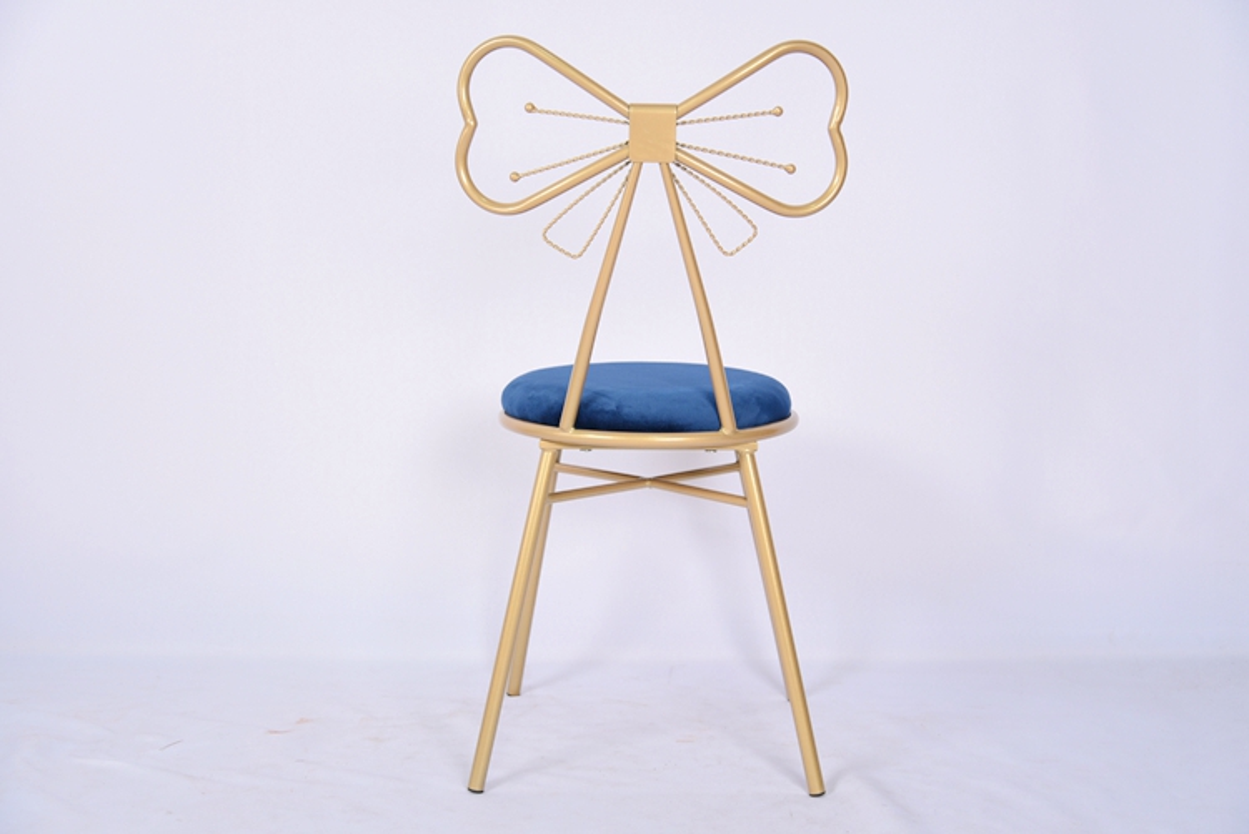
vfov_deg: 28.1
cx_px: 624
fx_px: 1666
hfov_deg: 41.1
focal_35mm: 48
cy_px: 417
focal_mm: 48
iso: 125
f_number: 4.2
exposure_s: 1/10
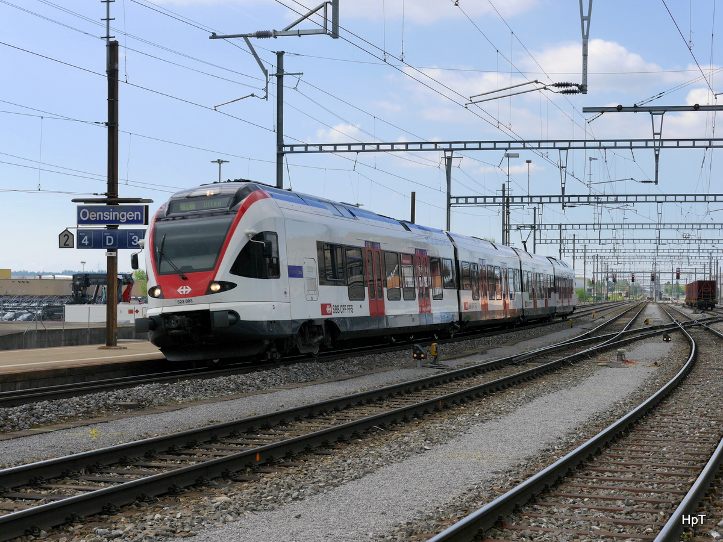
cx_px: 362
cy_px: 271
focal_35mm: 66
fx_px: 1378
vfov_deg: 22.3
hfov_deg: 29.4
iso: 160
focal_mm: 33
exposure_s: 1/320
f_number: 9
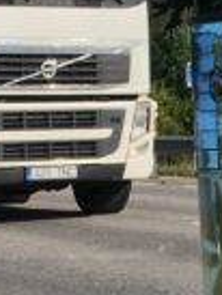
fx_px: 1537
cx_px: 248
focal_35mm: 180
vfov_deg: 10.9
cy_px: 253
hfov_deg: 8.2
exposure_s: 1/1326
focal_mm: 4.15
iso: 25
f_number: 2.2
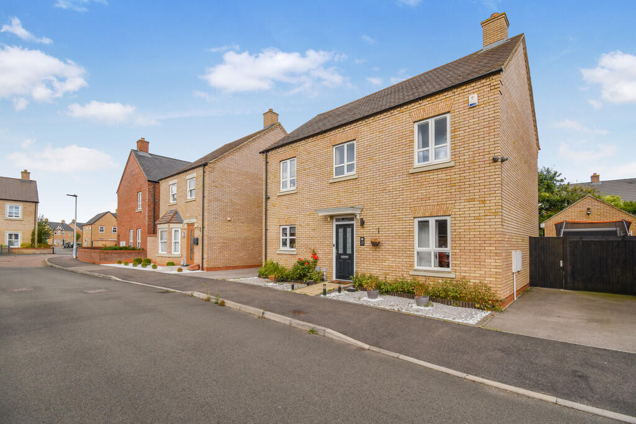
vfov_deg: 77.3
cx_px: 318
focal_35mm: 15
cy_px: 212
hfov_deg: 100.4
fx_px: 265
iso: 110
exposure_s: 1/250
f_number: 8
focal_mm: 10
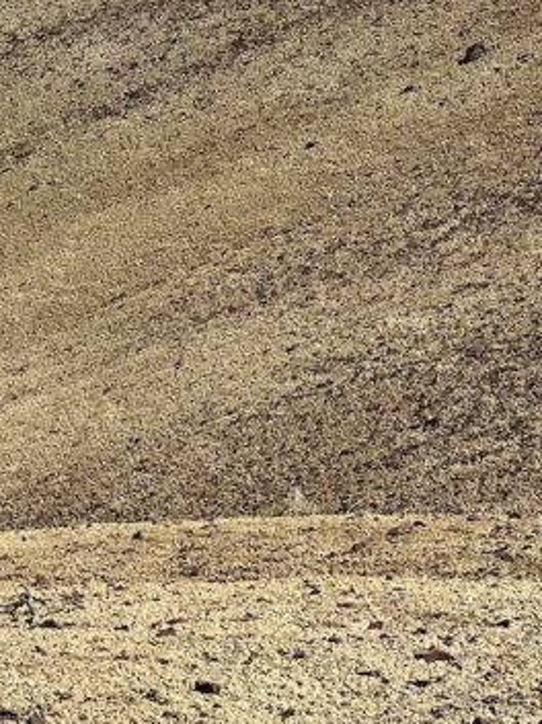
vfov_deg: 12.7
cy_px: -215
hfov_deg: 9.6
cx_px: -148
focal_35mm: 151
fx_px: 3158
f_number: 2
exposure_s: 1/1996
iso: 20
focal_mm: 6
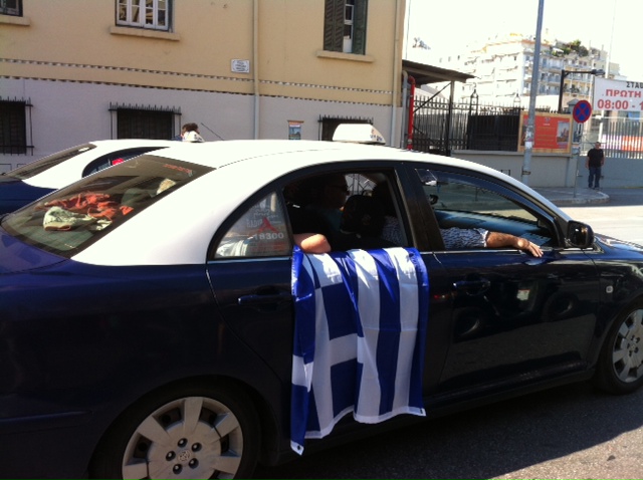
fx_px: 649
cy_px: 240
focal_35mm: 35
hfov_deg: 52.7
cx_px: 322
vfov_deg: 40.6
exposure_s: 1/387
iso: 80
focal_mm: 3.85
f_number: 2.8
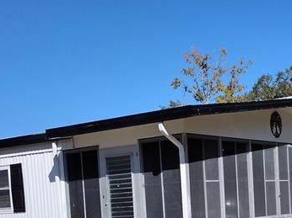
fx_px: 674
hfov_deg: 24.3
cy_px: 250
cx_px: 187
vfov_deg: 17.7
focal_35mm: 80
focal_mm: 4.71
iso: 100
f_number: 1.7
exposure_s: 1/4370
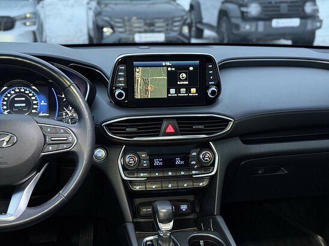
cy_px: 123
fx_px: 456
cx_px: 164
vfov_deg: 30.2
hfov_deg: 39.7
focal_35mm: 48
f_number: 1.78
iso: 640
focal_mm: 6.76
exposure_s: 1/30
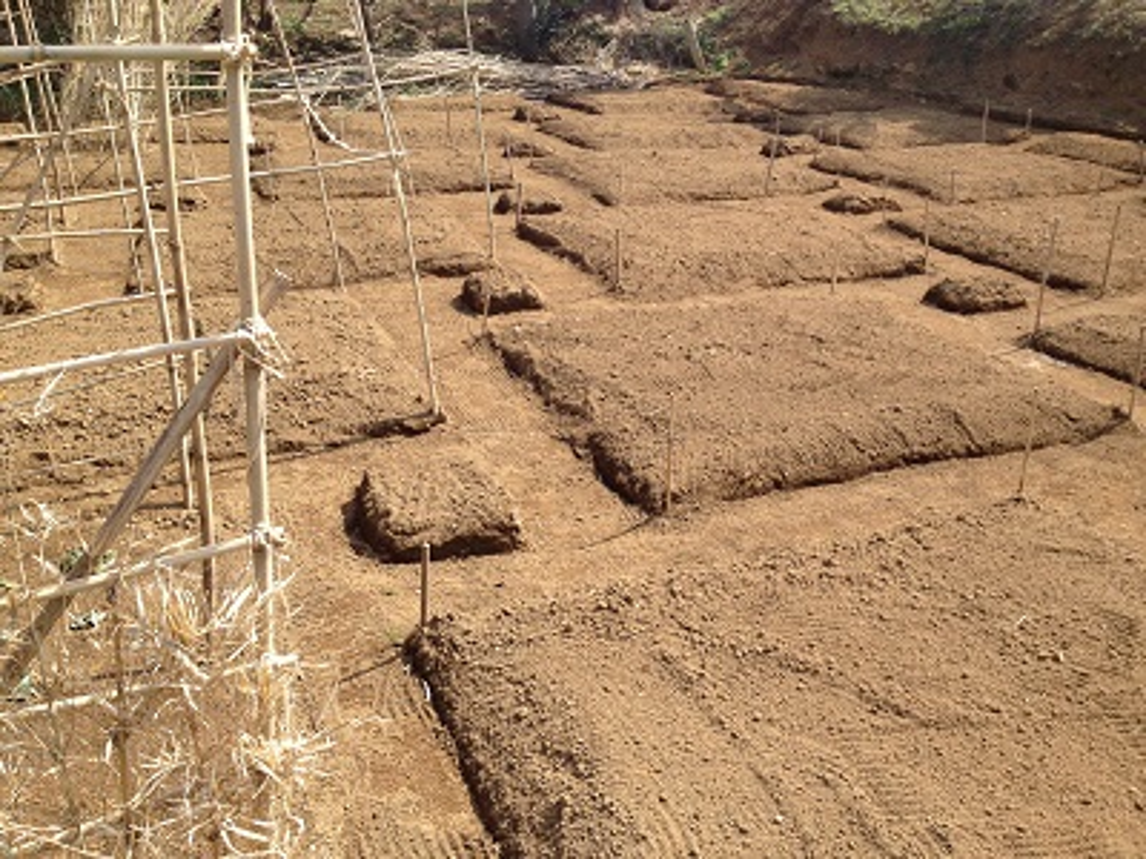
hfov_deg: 52.6
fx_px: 1159
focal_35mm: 35
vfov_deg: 40.7
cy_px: 430
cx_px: 573
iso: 50
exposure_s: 1/746
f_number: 2.4
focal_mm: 4.28
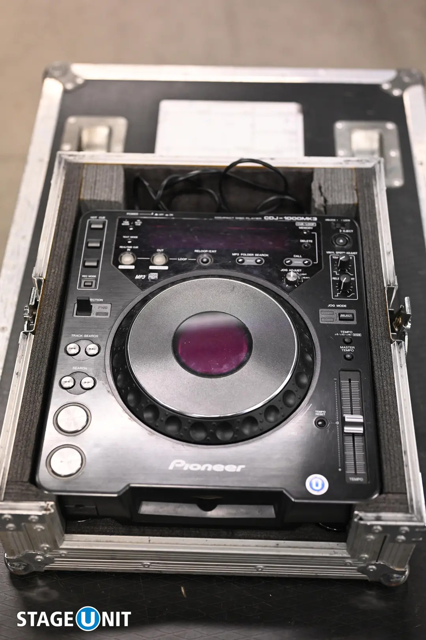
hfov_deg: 27.0
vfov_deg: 39.6
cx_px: 213
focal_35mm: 50
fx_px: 887
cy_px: 320
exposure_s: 1/125
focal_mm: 50
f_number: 2.8
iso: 2000
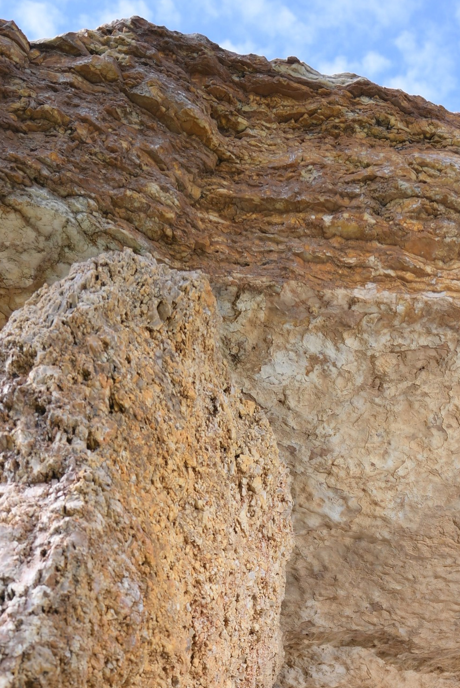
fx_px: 1282
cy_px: 891
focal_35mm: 67
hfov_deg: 19.9
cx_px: 427
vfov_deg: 25.8
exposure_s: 1/800
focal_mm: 24
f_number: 3.5
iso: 125
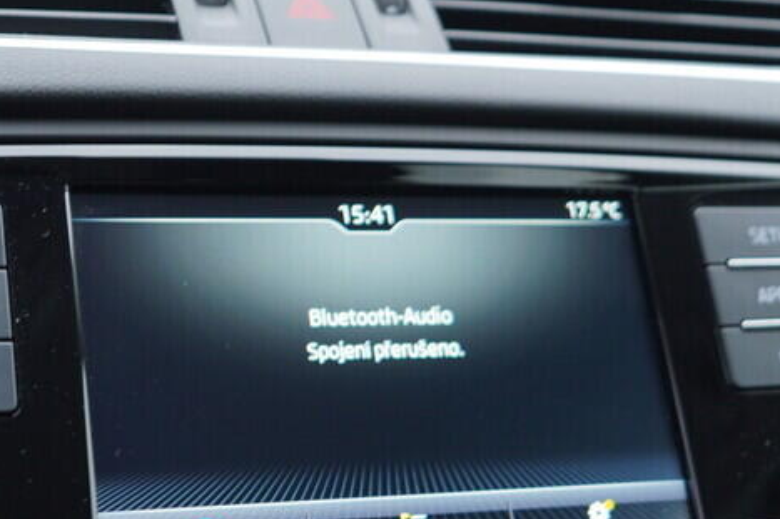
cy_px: 268
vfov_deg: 17.3
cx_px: 312
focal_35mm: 79
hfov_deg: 25.6
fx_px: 1711
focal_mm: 24
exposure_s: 1/40
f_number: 2.8
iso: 160
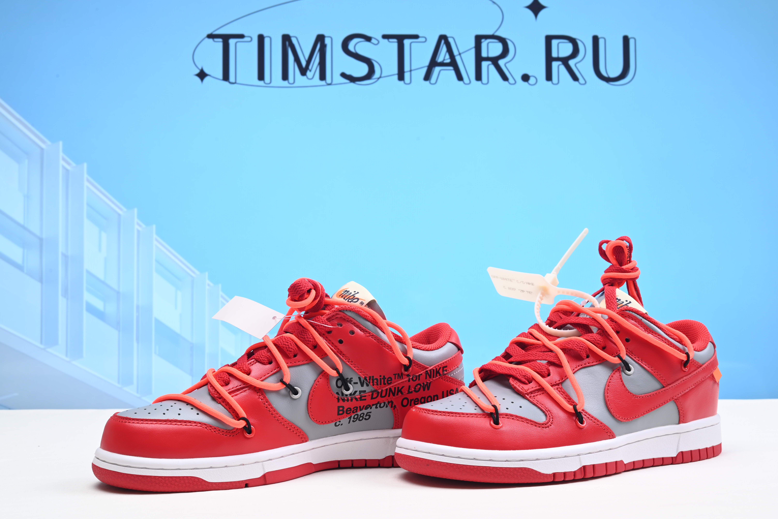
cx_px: 389
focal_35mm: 43
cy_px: 260
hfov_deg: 45.4
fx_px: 930
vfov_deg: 31.2
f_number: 16
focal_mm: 43
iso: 100
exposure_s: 1/2
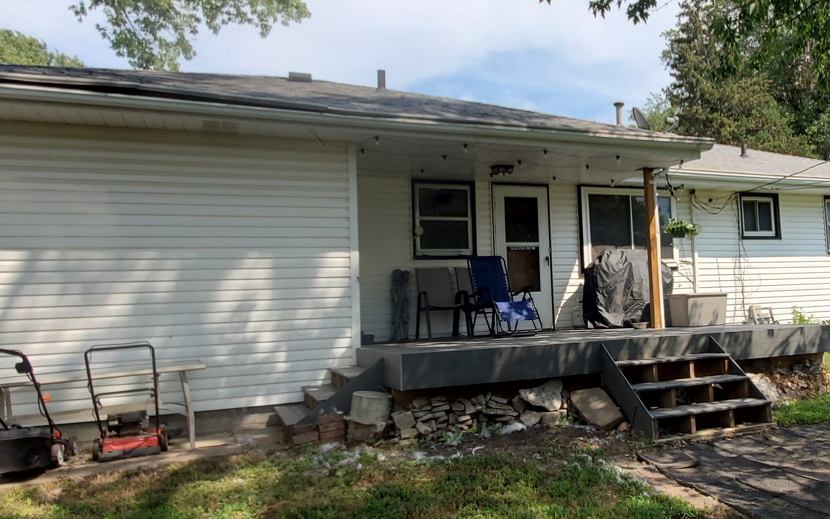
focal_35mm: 29
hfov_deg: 62.9
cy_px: 255
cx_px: 557
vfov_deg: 43.1
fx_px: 656
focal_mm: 1.8
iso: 50
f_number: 2.2
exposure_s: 1/914
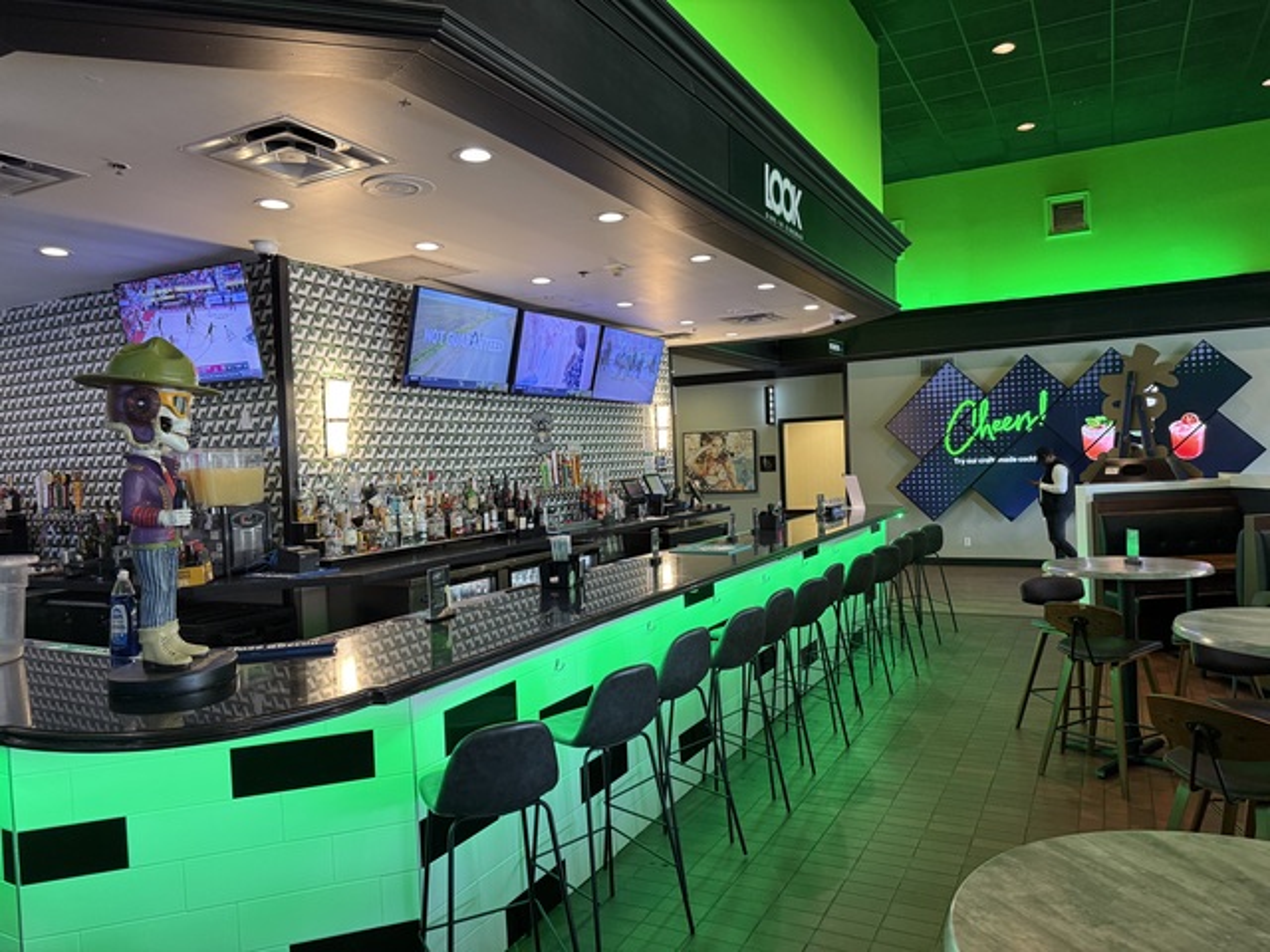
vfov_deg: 56.8
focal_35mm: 24
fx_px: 881
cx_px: 635
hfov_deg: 71.6
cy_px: 476
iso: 250
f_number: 1.78
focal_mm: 6.76
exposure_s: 1/60
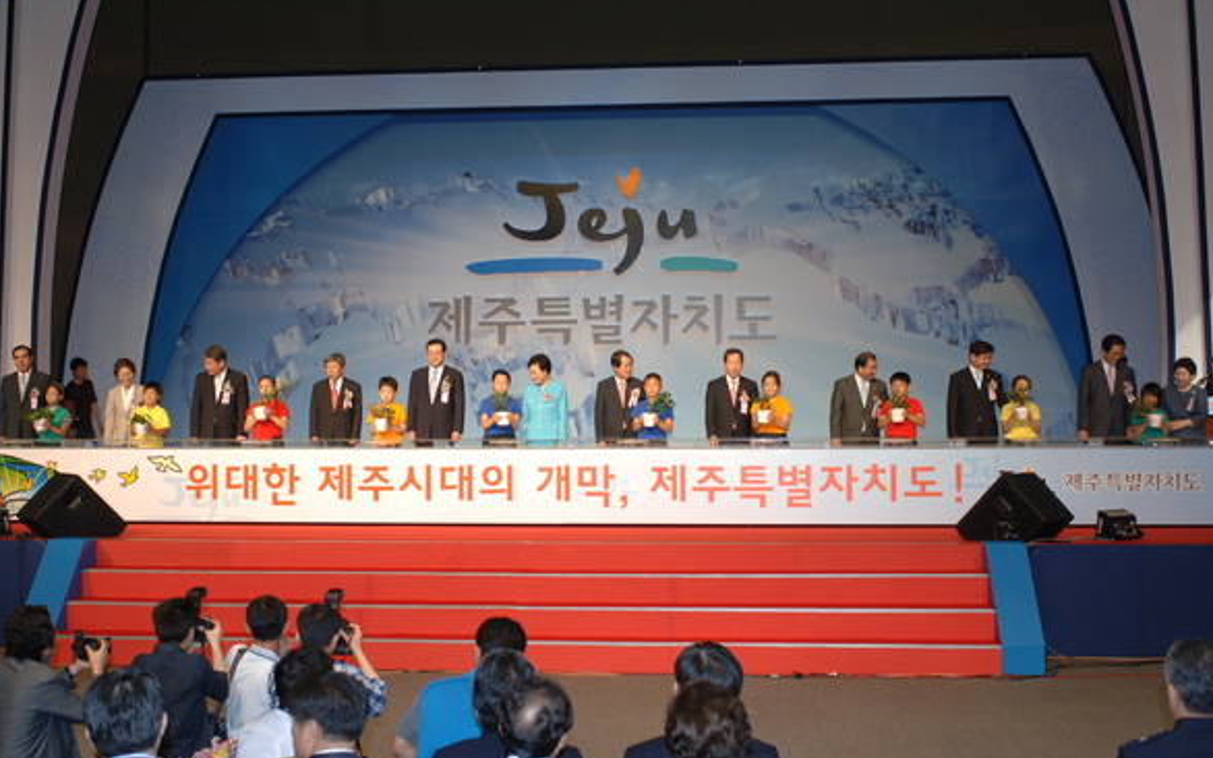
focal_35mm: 49
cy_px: 357
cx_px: 602
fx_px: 1604
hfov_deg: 41.4
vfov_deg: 26.6
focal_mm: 31
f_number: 4
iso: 400
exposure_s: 1/60
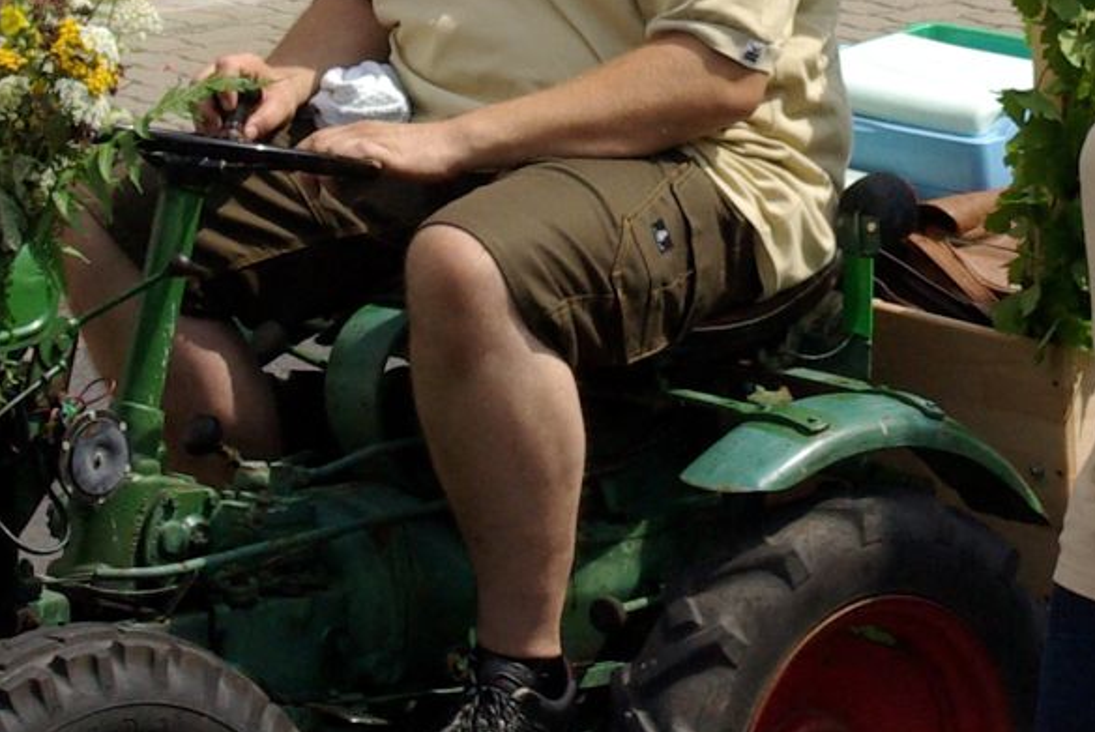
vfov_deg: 5.5
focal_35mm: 252
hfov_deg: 8.2
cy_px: 343
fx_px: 7670
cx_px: 417
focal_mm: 48
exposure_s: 1/750
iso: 400
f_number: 8
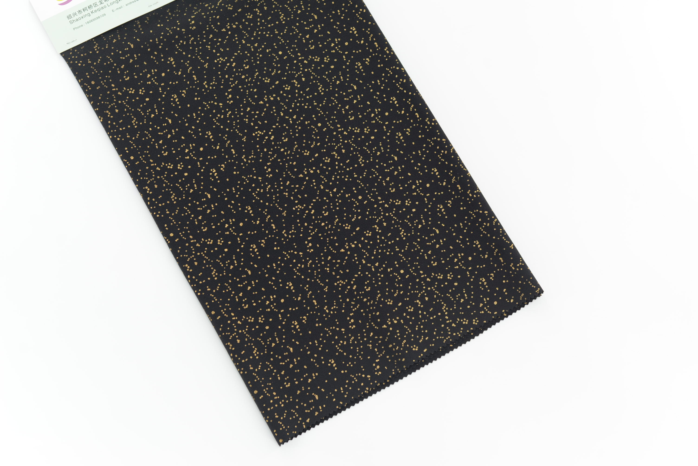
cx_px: 349
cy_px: 233
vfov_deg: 27.0
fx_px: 970
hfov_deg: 39.6
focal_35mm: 50
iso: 100
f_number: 4
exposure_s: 1/80
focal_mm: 50
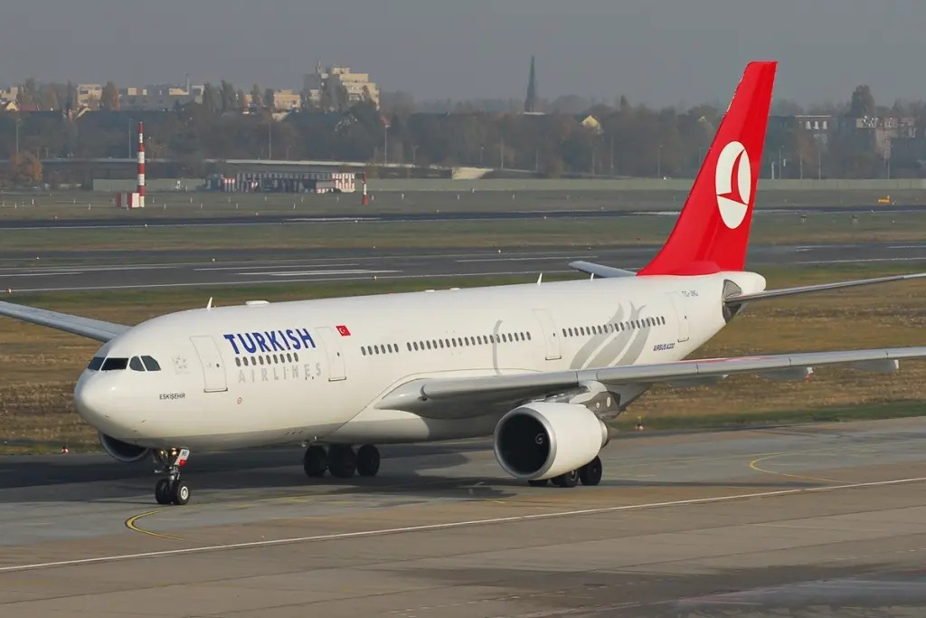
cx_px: 463
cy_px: 309
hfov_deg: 11.8
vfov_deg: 7.9
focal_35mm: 174
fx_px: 4476
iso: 100
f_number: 8
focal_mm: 116
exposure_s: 1/320
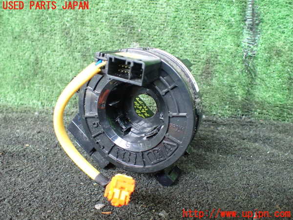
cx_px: 146
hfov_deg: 60.0
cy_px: 110
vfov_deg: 46.8
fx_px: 254
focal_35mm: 30
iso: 800
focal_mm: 5.4
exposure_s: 1/60
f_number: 2.3
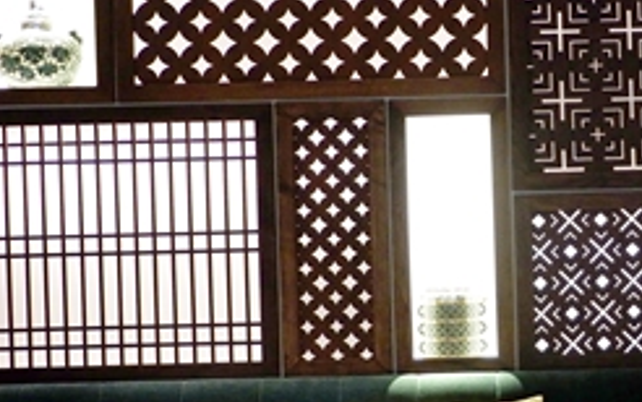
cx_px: 573
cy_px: 236
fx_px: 1733
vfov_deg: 13.2
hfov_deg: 20.6
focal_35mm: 99
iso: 800
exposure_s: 1/30
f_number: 4
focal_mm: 22.2
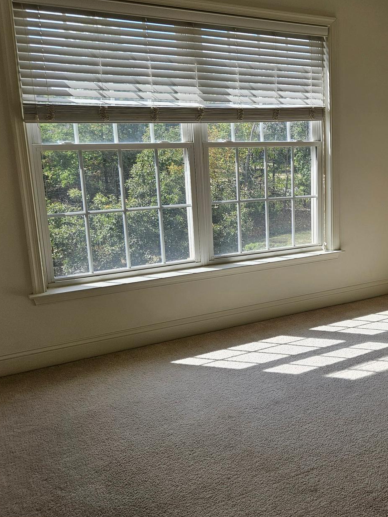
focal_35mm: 38
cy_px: 234
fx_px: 568
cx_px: 368
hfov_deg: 35.0
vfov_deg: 48.9
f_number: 1.8
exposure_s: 1/490
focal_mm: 5.4
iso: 40
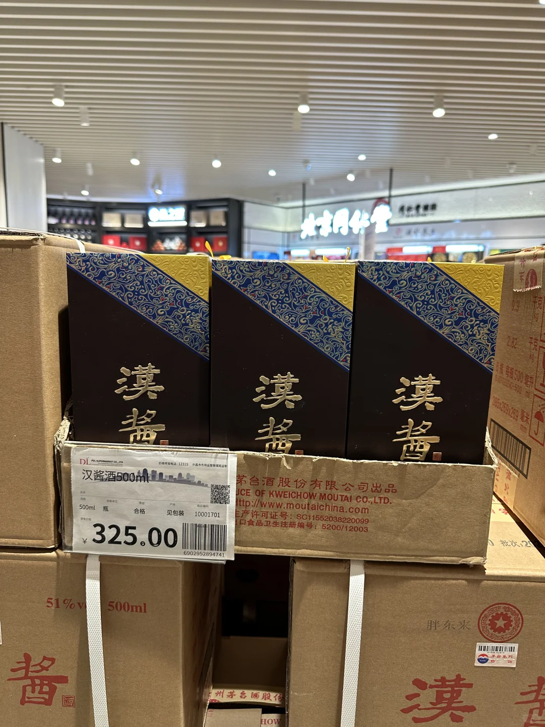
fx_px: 504
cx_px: 272
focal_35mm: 24
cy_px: 364
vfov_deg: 71.6
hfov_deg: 56.8
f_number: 1.78
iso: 160
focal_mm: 6.86
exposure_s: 1/100
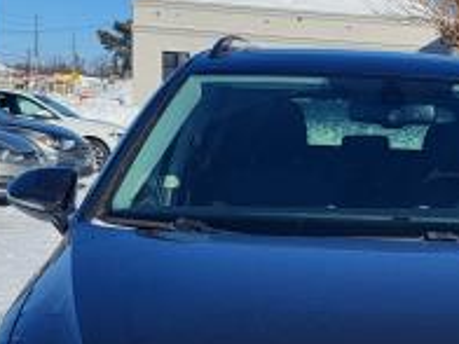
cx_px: 457
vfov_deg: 17.1
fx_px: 1127
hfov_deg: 22.2
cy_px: 314
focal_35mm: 85
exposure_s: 1/2775
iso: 40
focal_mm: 5.4
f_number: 1.8
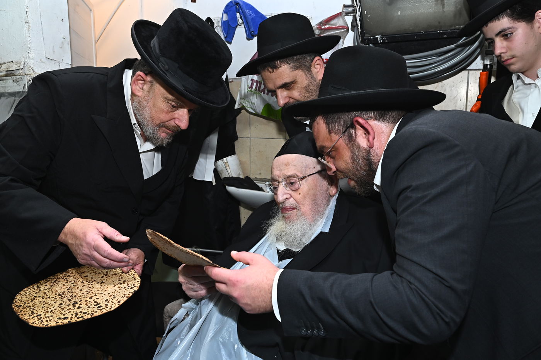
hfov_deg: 67.4
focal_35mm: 27
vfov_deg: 47.9
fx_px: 406
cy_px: 180
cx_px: 270
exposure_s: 1/200
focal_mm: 27
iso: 1600
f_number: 6.3
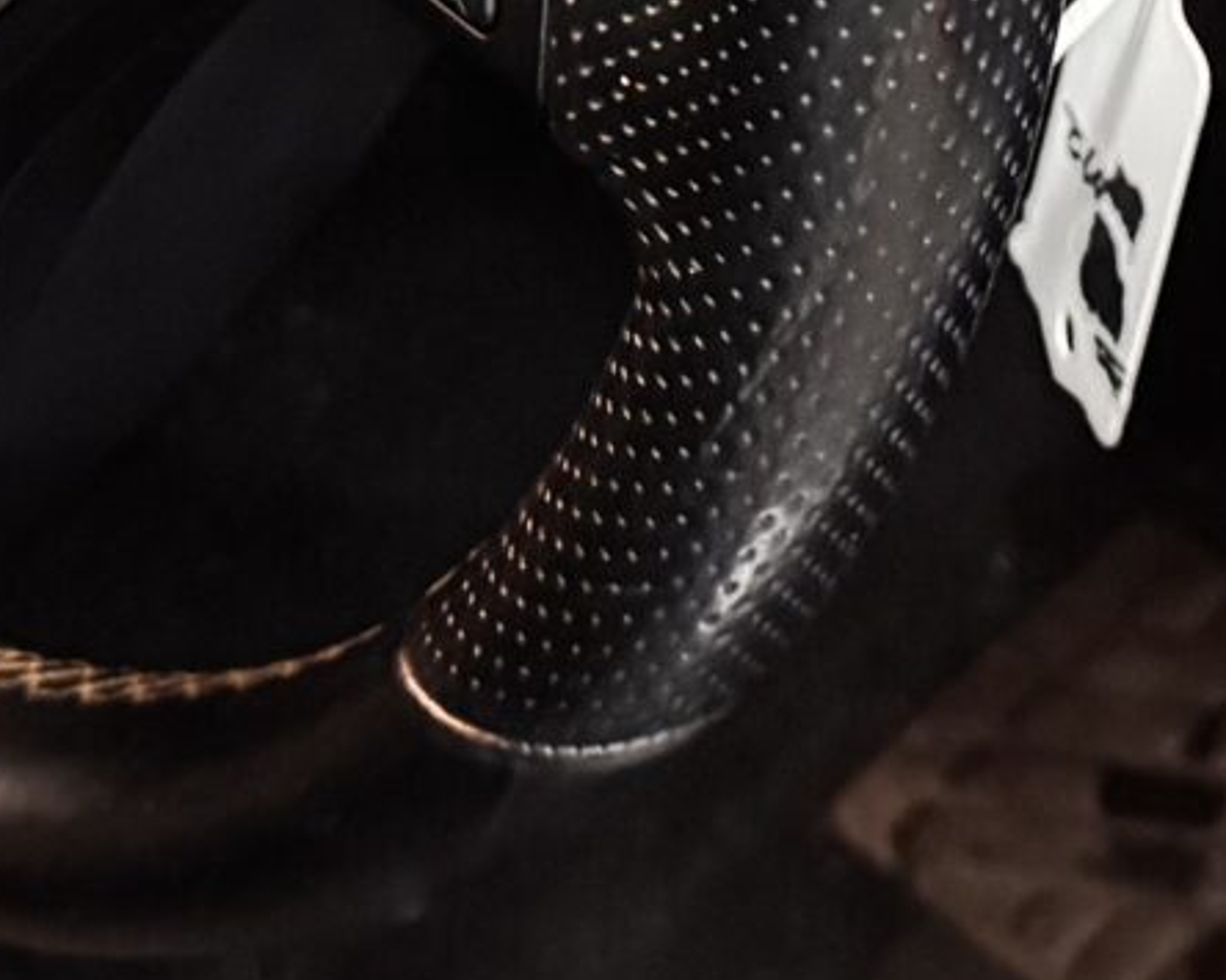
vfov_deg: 10.7
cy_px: -795
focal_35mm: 135
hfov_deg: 14.3
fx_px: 4897
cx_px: 712
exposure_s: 1/33
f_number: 1.78
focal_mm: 6.76
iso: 640
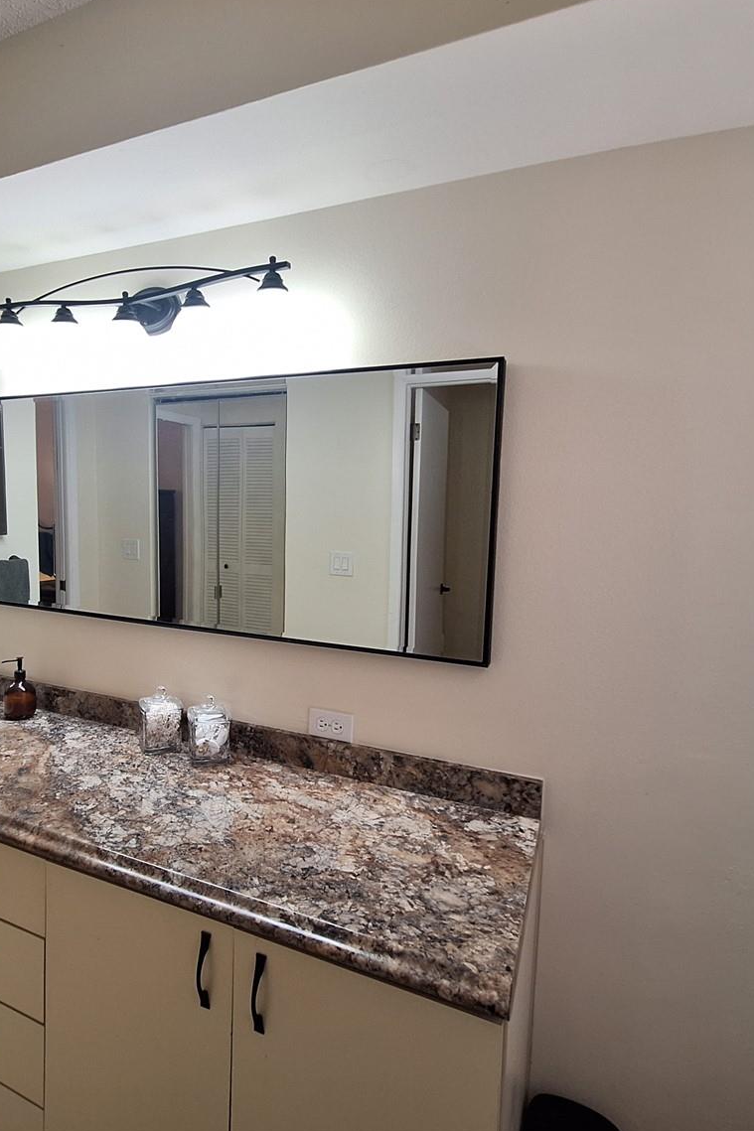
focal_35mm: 19
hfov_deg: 63.4
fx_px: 597
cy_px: 541
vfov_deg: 86.9
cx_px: 272
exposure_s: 1/40
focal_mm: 1.74
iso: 80
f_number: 2.2
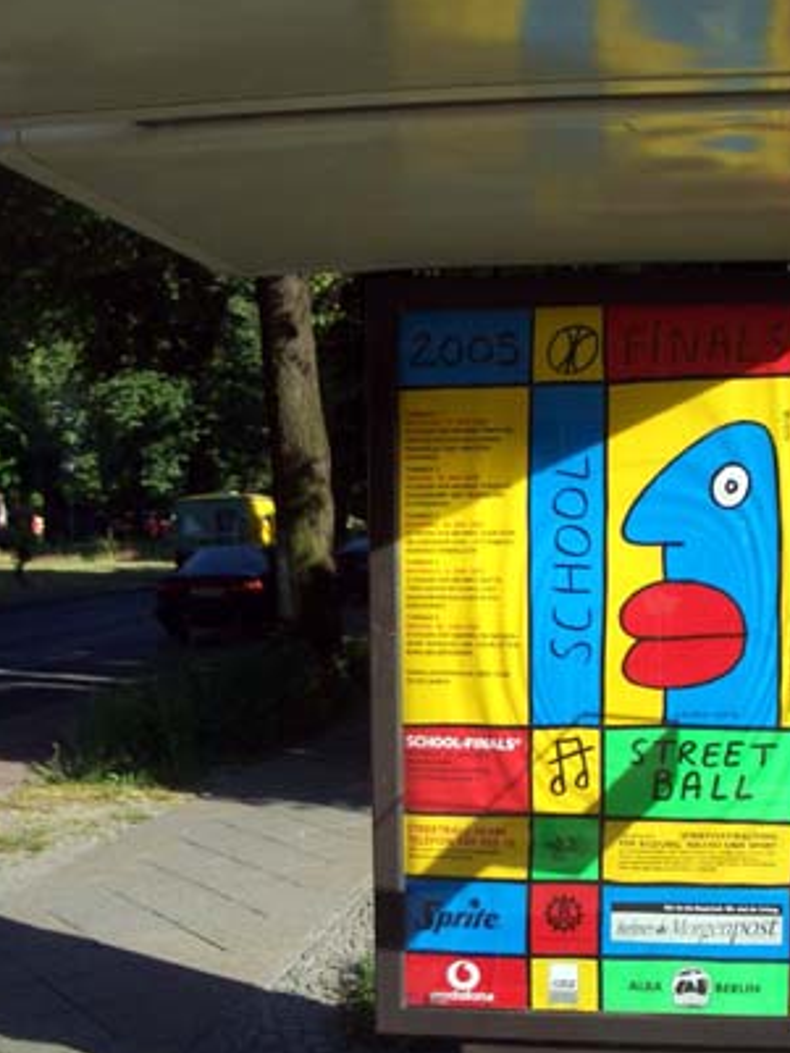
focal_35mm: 48
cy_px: 622
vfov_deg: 39.5
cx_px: 510
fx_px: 1460
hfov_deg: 30.1
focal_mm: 5.8
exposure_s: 1/800
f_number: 2.6
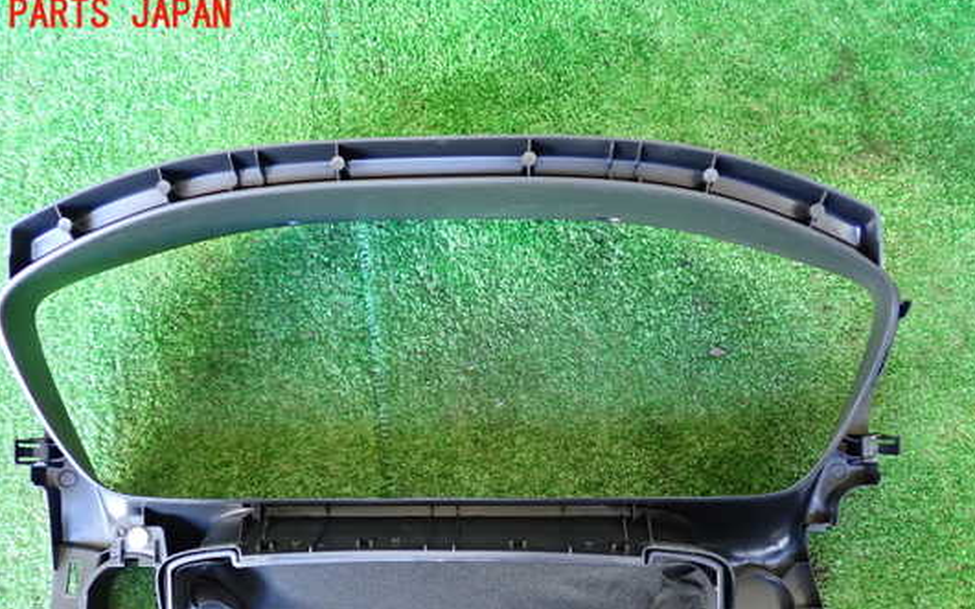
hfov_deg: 54.0
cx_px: 449
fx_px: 956
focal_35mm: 36
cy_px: 407
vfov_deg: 35.0
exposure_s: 1/30
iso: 640
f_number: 2.3
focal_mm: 5.4
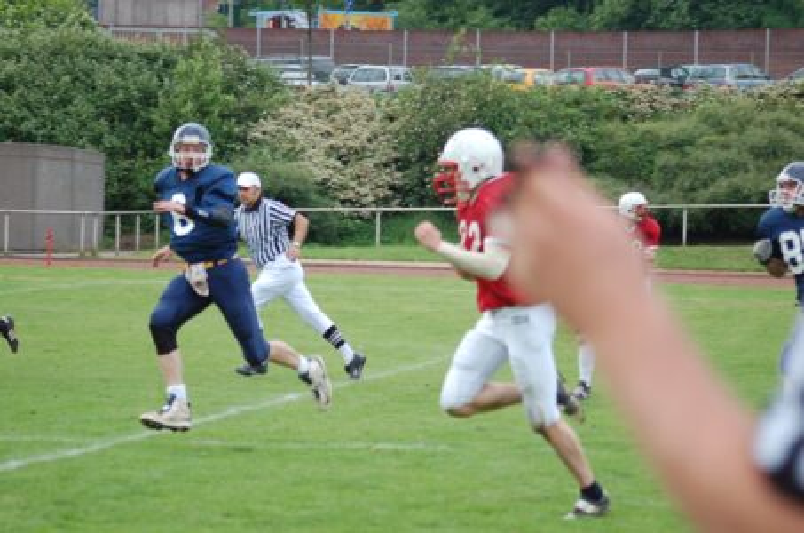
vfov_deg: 9.1
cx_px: 402
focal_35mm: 150
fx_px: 3343
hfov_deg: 13.7
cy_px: 266
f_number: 4.2
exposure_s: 1/640
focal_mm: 100
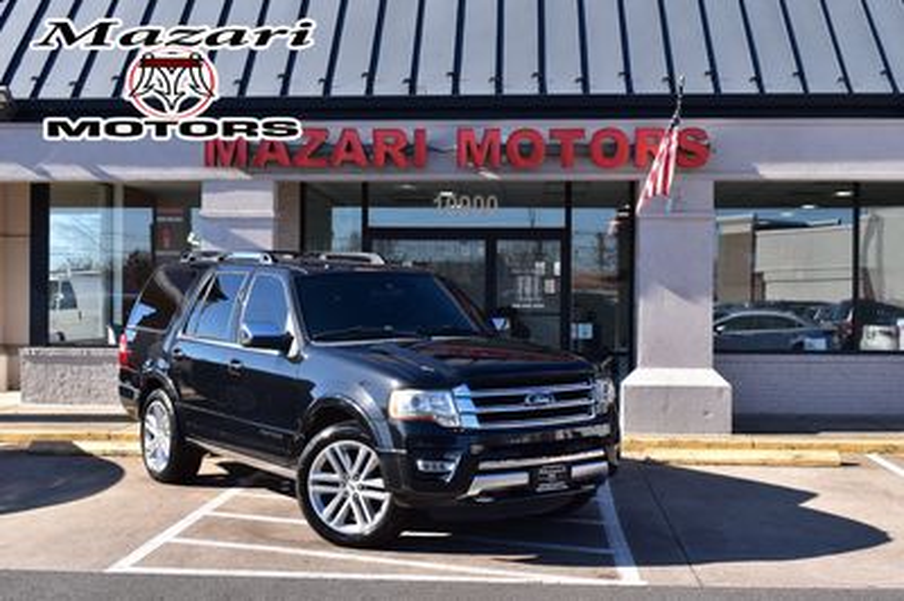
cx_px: 452
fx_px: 1280
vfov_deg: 26.4
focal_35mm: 51
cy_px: 300
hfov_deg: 38.9
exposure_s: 1/320
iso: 400
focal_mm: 34
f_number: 10
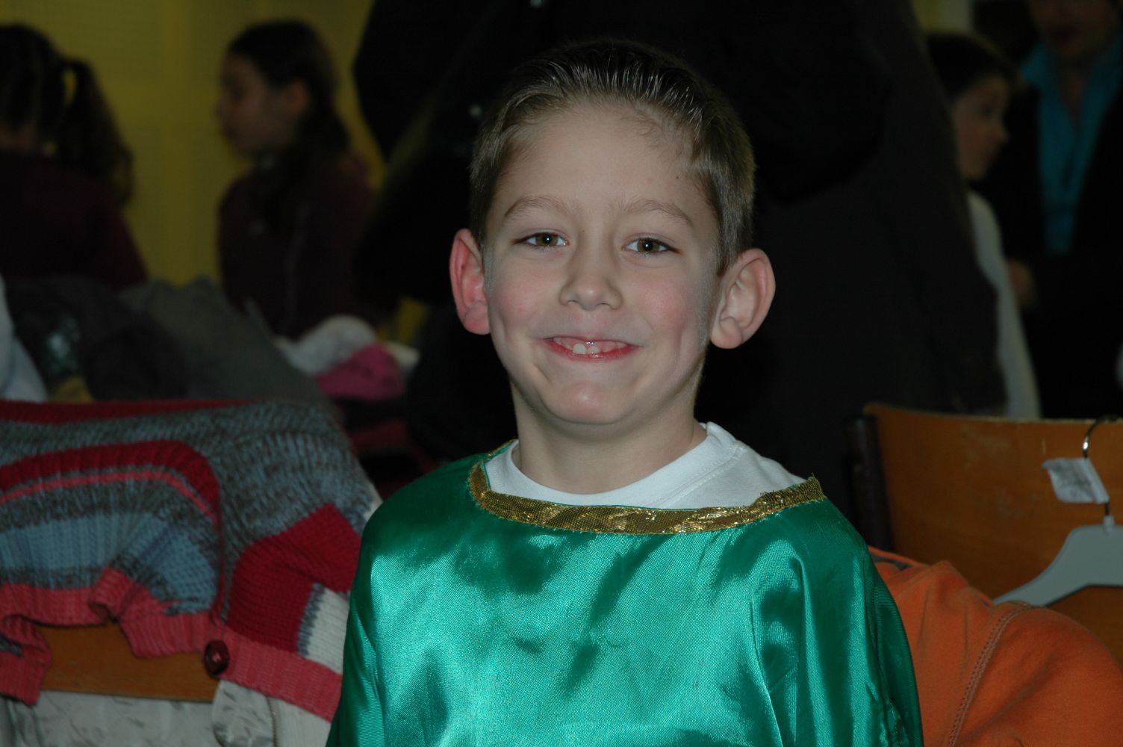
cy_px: 374
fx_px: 2805
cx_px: 562
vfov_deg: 15.2
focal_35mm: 90
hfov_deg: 22.6
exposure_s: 1/60
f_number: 4.5
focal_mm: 60
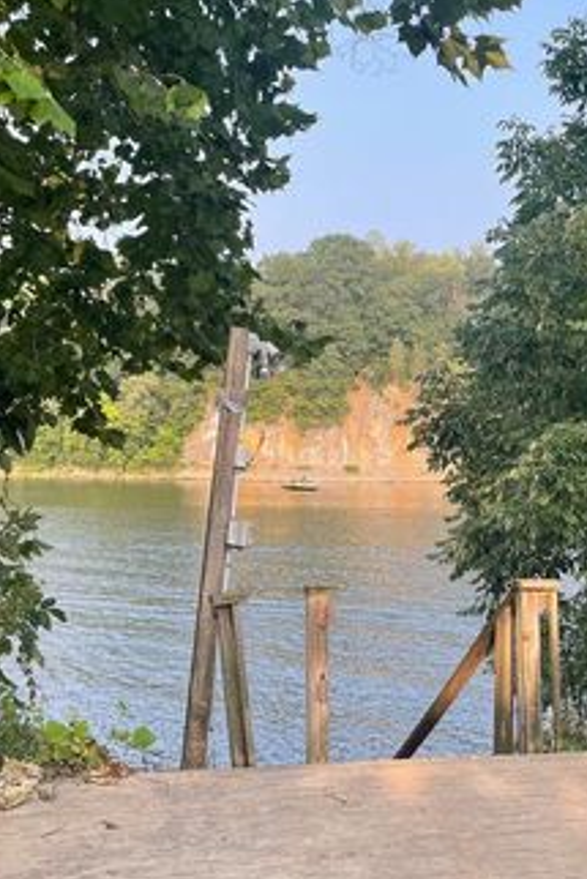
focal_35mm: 42
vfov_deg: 46.4
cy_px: 446
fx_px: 1026
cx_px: 330
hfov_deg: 31.9
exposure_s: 1/442
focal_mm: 4.2
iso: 32
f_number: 1.6
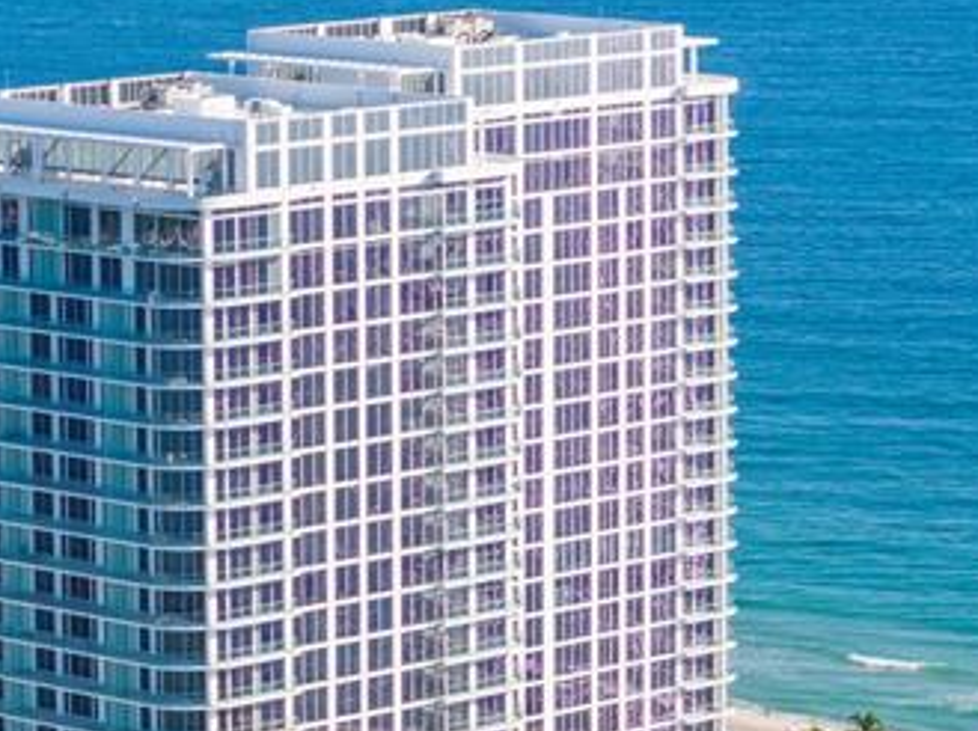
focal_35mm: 218
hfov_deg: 9.1
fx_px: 6152
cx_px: 306
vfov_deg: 6.8
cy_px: 551
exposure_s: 1/240
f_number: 2.8
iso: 100
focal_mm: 19.35
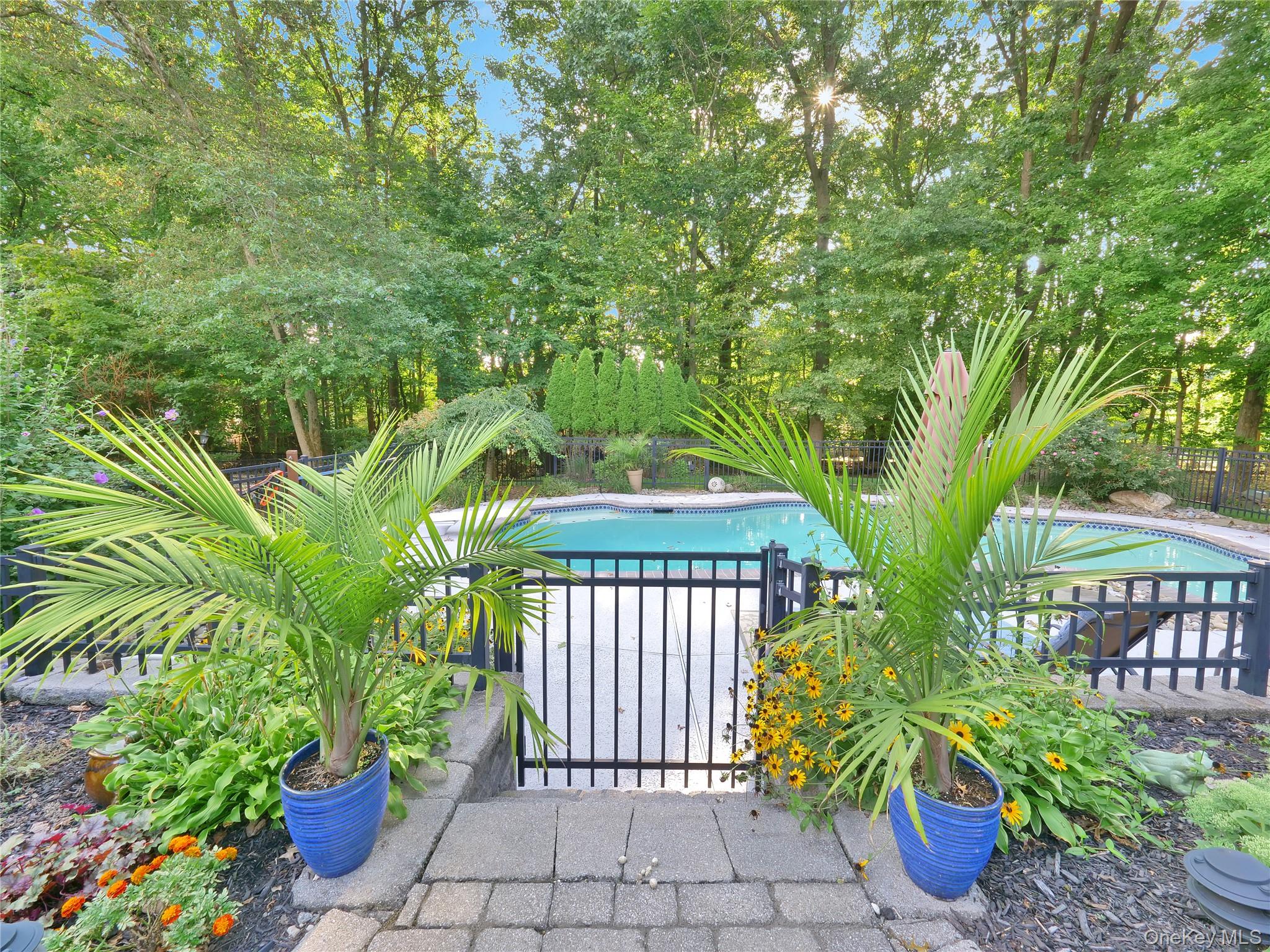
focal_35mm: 14
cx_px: 635
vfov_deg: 85.7
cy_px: 476
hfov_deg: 102.1
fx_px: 514
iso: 100
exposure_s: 1/13
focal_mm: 7
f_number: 8
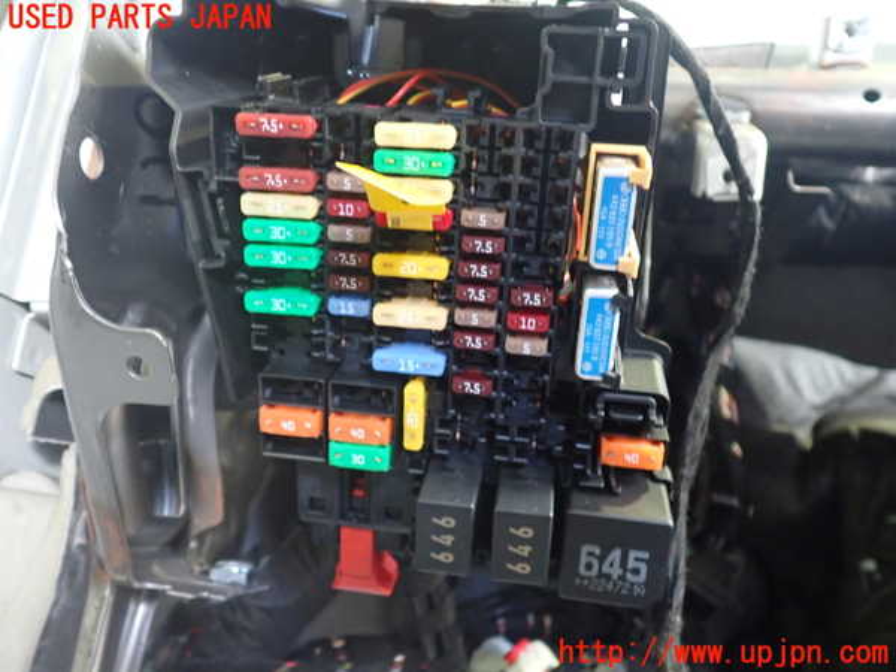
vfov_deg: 46.8
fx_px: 777
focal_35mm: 30
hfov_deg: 60.0
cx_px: 448
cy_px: 336
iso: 800
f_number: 2.3
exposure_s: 1/20
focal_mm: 5.4
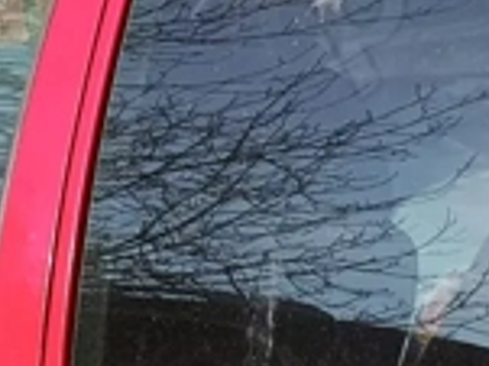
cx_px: 269
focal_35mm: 159
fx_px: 2244
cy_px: 680
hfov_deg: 12.4
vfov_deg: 8.9
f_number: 1.7
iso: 50
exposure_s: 1/221
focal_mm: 5.24
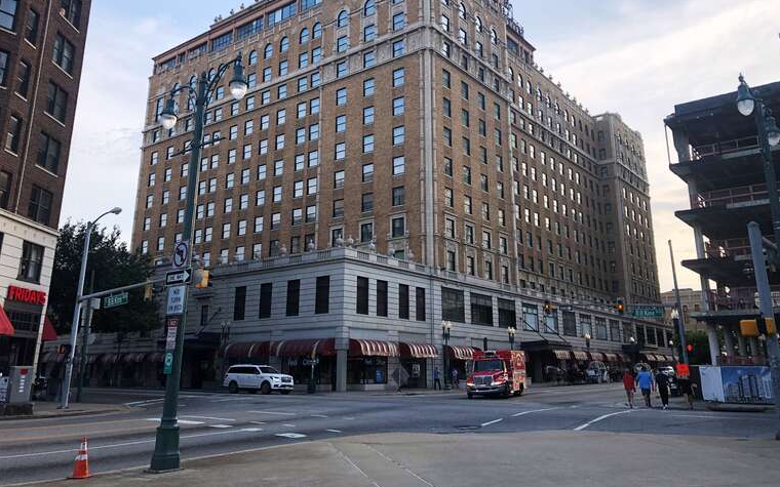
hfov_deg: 62.9
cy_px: 198
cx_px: 393
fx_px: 638
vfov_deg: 41.7
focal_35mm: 30
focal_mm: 3.99
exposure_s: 1/695
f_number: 1.8
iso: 20
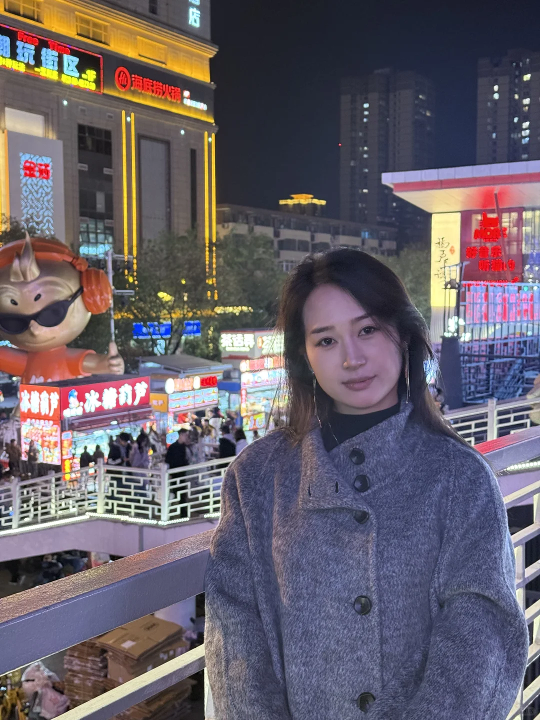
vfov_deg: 39.7
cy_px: 360
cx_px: 270
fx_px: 998
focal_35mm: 48
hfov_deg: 30.3
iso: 400
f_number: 1.78
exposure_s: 1/33
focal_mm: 6.76
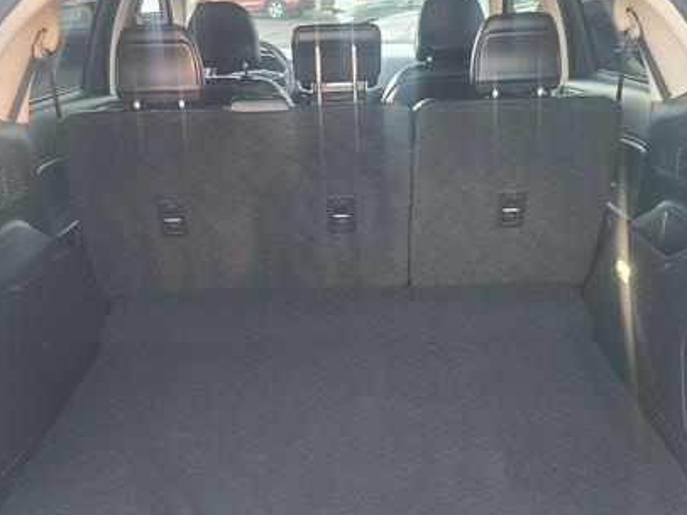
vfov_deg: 35.1
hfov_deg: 45.8
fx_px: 813
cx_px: 340
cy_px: 274
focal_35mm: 41
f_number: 1.8
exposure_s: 1/60.2
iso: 80
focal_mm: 5.4
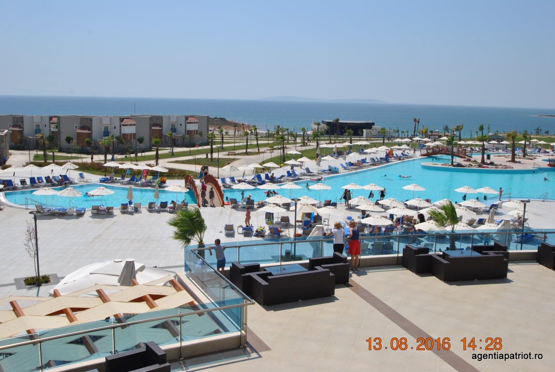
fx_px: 556
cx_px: 278
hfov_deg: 53.1
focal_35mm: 36
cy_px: 186
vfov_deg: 37.0
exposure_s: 1/320
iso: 100
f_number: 9
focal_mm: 24
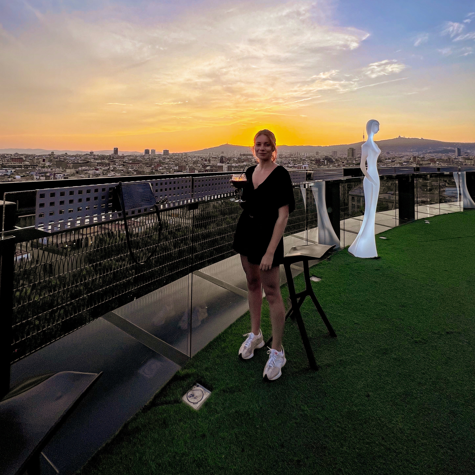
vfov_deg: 83.3
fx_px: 248
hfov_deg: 87.4
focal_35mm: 16
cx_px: 232
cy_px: 145
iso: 32
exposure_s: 1/1050
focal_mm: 1.57
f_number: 1.8
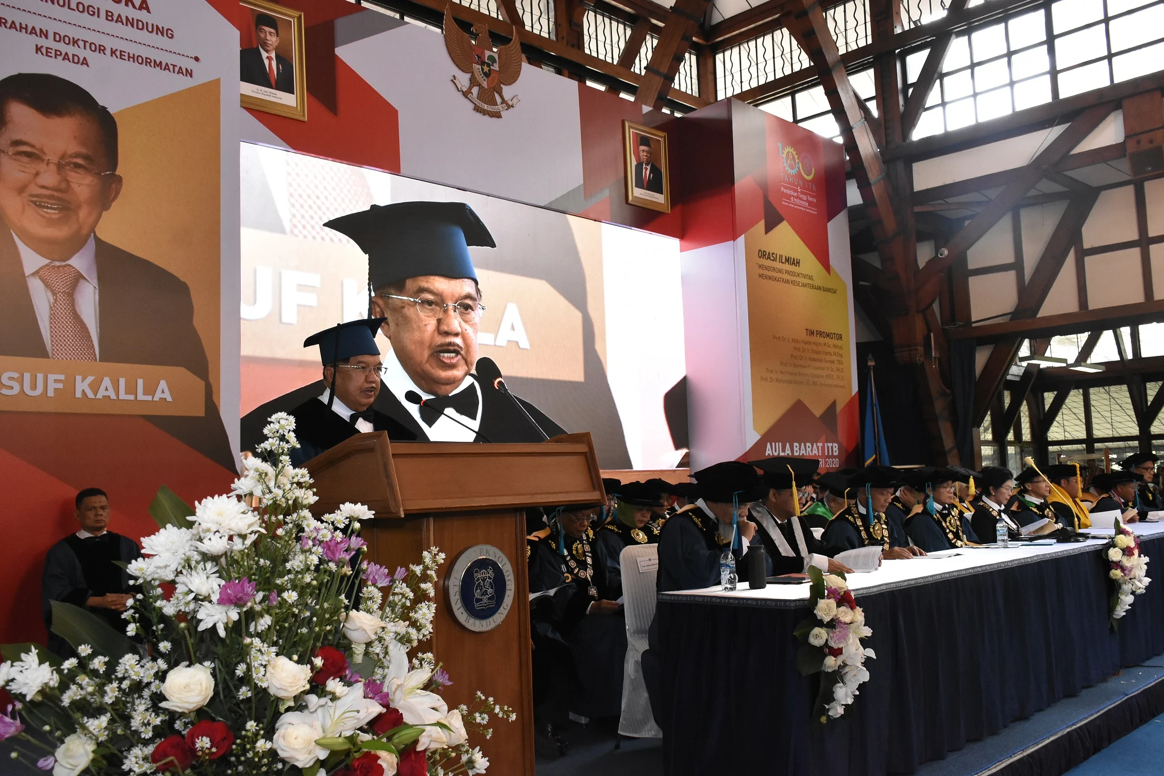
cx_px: 582
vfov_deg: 40.0
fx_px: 1067
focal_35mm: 33
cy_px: 388
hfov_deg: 57.2
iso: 2500
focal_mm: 22
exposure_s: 1/100
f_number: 6.3
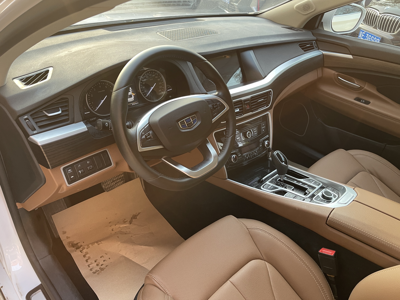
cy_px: 150
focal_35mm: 25
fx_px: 289
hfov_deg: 69.4
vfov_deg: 54.9
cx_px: 200
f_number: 1.6
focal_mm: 5.1
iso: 160
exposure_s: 1/60
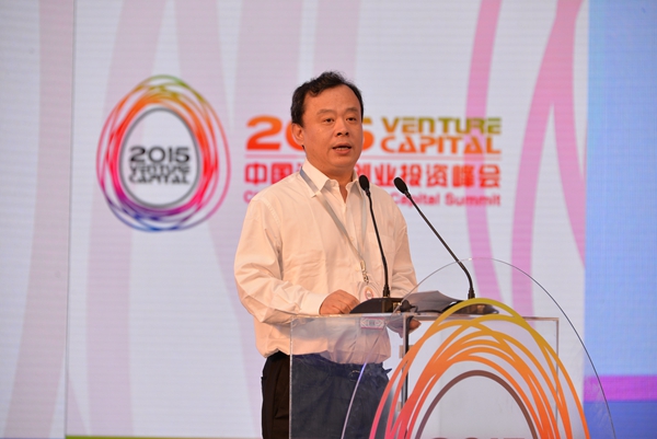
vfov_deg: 7.2
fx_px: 3470
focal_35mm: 190
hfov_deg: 10.8
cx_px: 328
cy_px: 220
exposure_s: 1/125
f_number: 6.3
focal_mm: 190
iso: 800
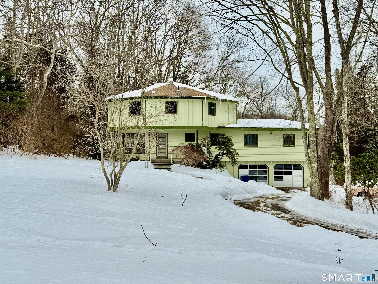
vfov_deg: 30.3
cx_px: 189
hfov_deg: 39.7
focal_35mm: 48
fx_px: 524
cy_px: 142
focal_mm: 6.76
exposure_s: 1/3817
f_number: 1.78
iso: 64
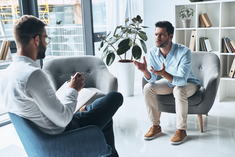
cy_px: 78
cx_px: 118
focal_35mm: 50
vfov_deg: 27.0
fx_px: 326
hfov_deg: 39.6
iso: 400
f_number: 3.5
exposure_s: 1/250
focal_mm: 50
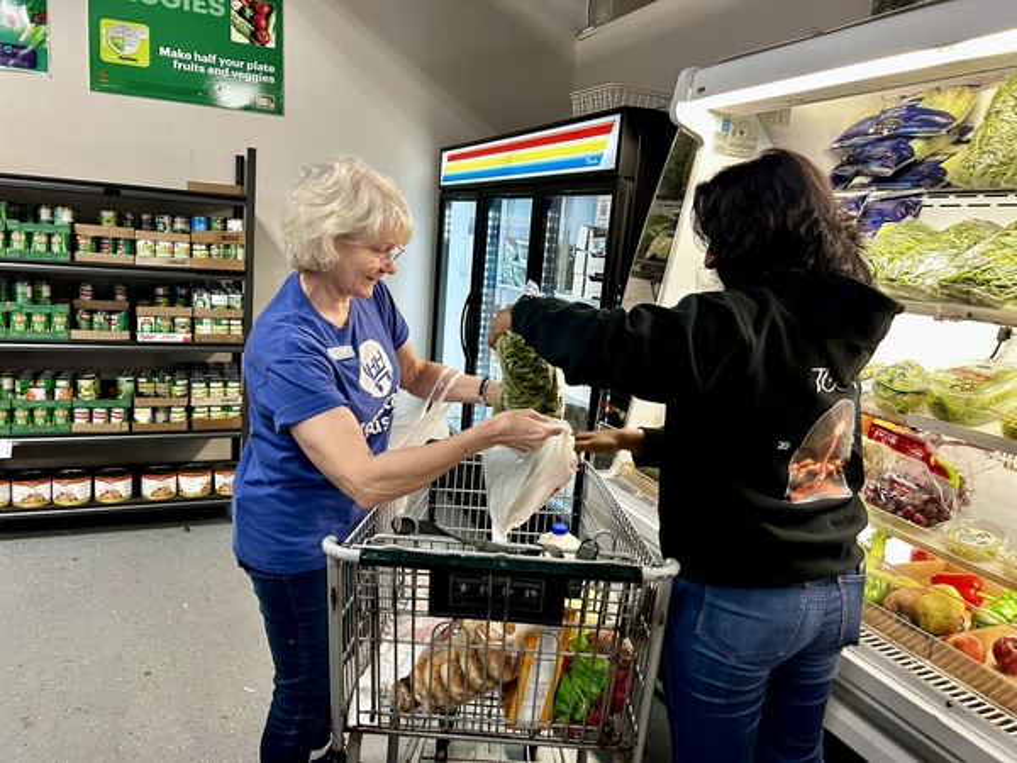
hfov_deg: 67.3
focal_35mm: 26
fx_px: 764
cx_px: 508
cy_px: 382
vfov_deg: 53.1
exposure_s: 1/60
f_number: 1.5
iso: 160
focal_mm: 5.7
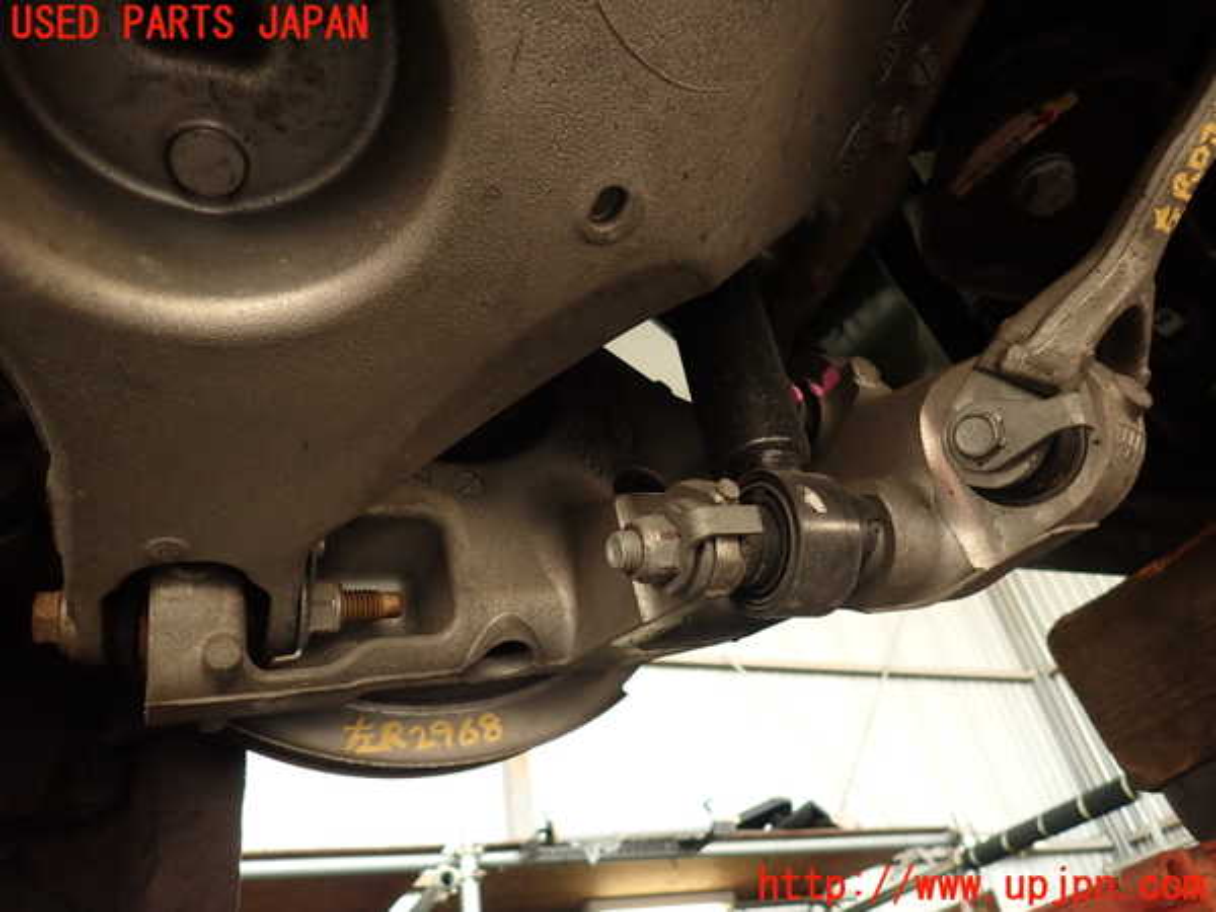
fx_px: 878
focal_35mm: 25
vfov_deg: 54.9
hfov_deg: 69.4
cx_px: 608
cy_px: 456
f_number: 2
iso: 160
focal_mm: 4.5
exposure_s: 1/60
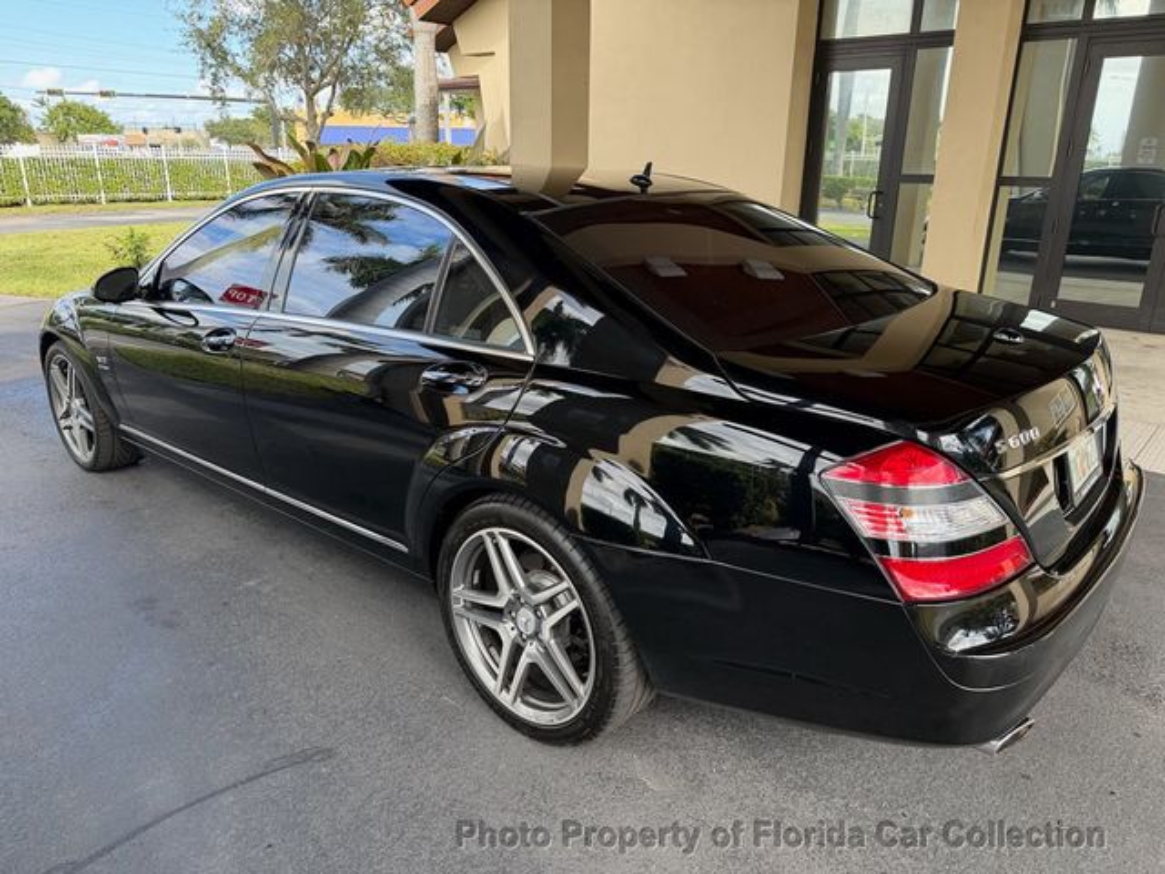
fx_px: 808
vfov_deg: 56.8
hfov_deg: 71.6
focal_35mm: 24
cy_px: 437
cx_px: 582
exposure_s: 1/543
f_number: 1.78
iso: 100
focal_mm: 6.76
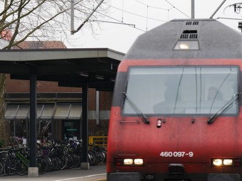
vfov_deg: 6.5
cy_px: 108
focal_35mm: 228
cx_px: 119
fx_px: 1593
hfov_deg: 8.7
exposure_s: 1/250
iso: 160
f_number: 5
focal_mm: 45
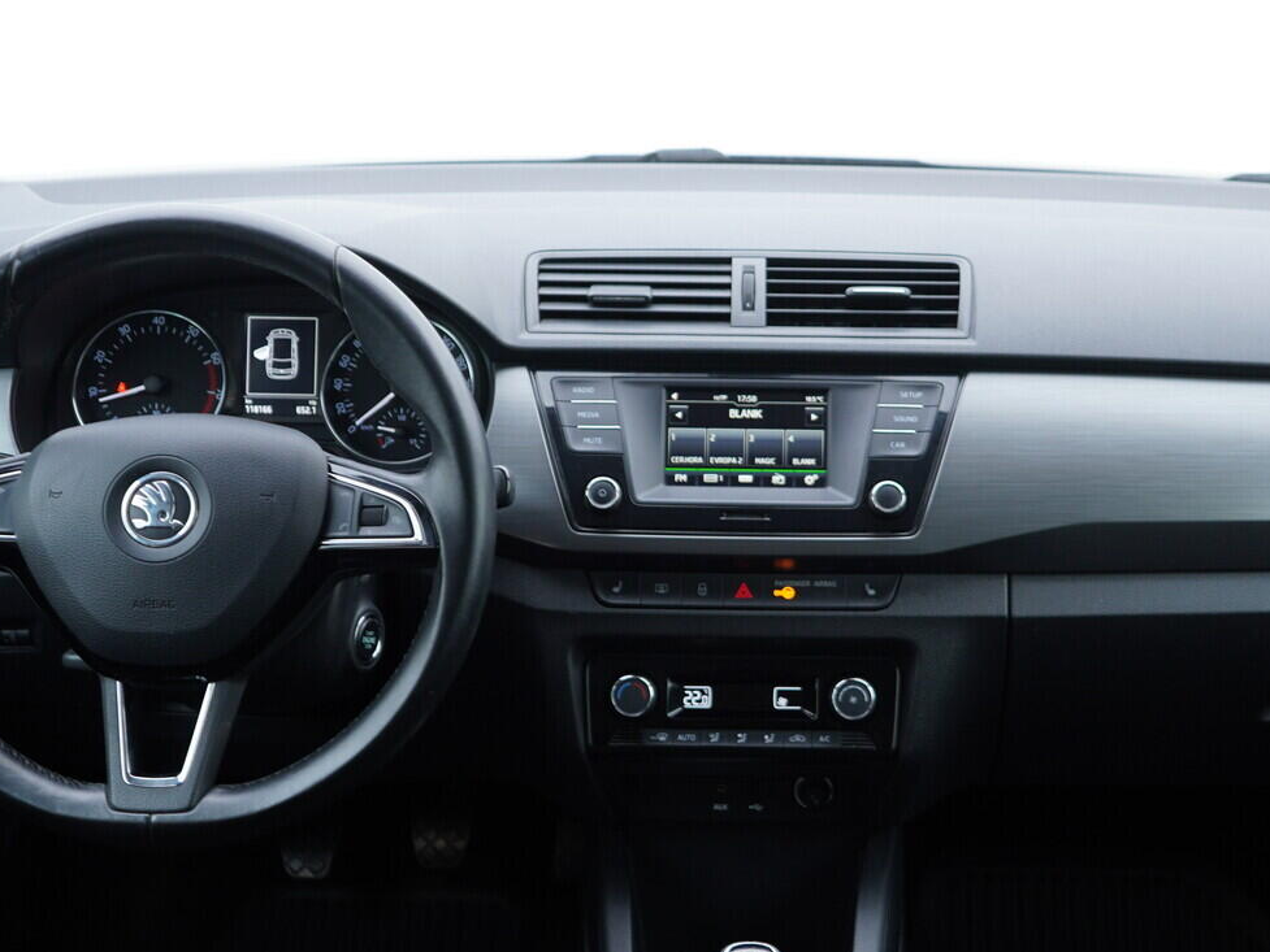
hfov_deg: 37.4
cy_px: 452
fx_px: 1871
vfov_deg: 28.6
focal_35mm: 51
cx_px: 728
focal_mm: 24
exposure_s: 1/40
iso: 200
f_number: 2.8
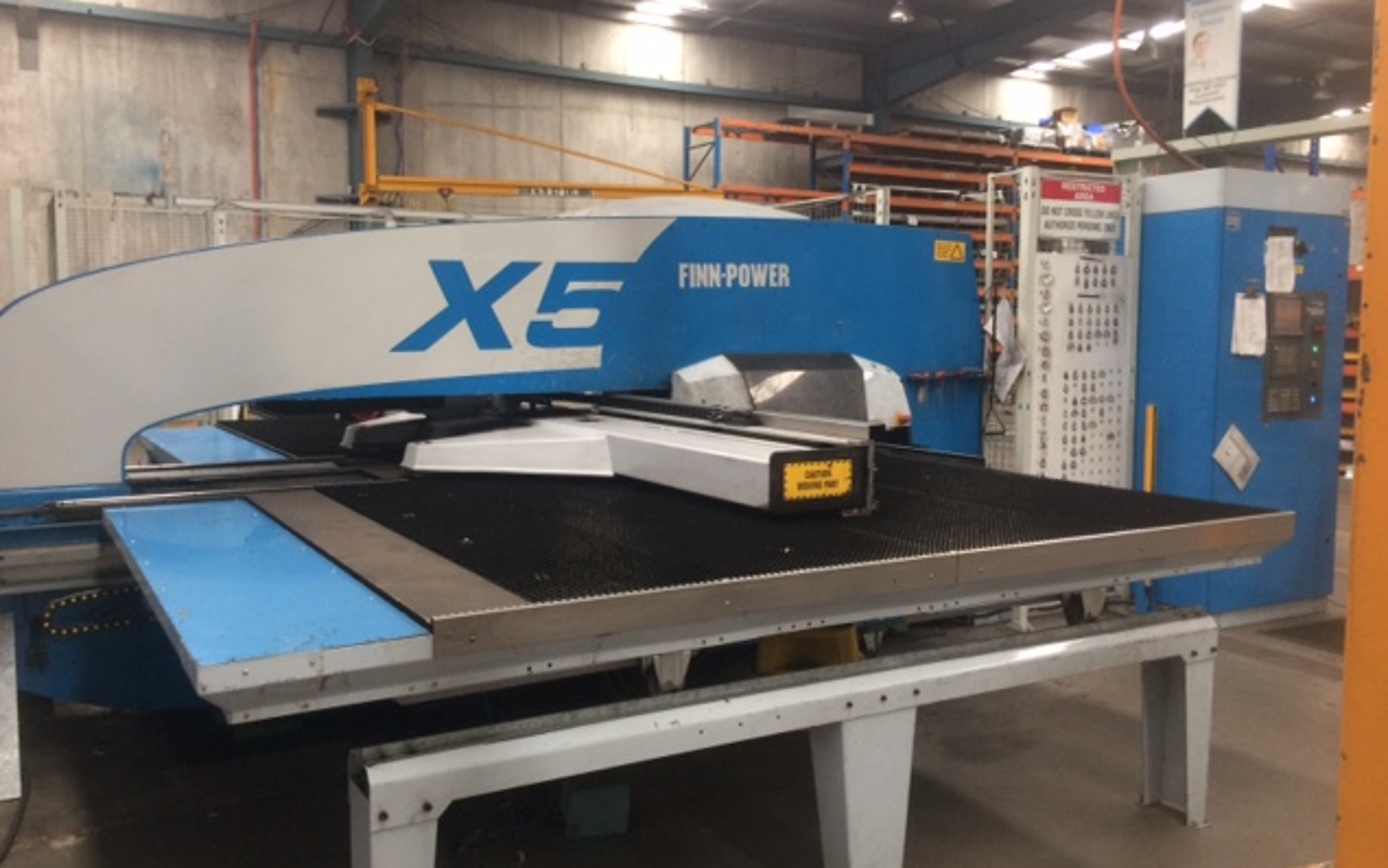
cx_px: 691
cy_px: 422
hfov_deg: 61.2
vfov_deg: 40.6
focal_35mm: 31
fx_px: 1173
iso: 200
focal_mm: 4.15
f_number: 2.2
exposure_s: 1/33
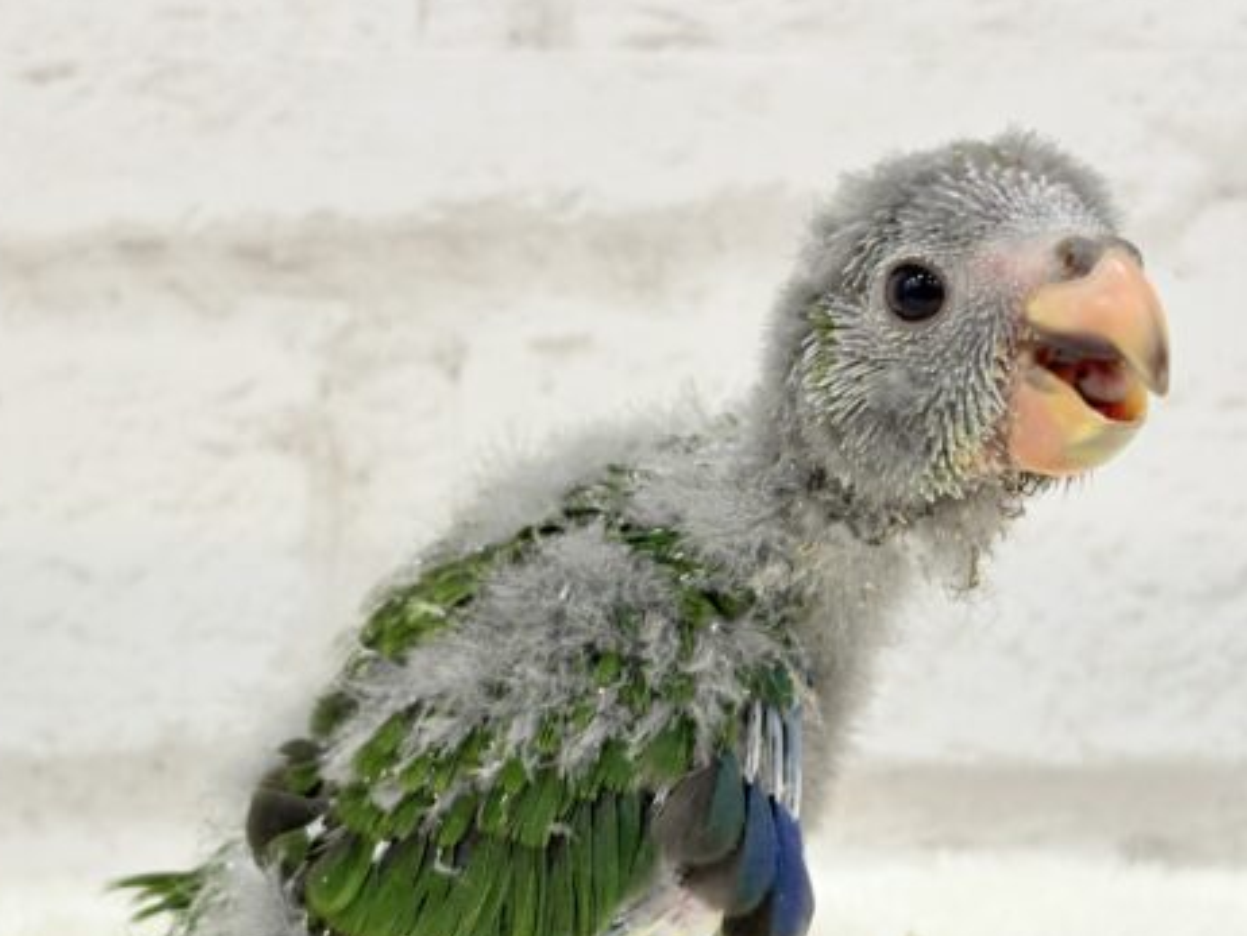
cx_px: 607
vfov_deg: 20.4
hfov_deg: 27.0
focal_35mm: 72
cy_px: 585
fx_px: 2595
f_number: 1.6
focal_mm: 5.96
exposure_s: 1/50
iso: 40
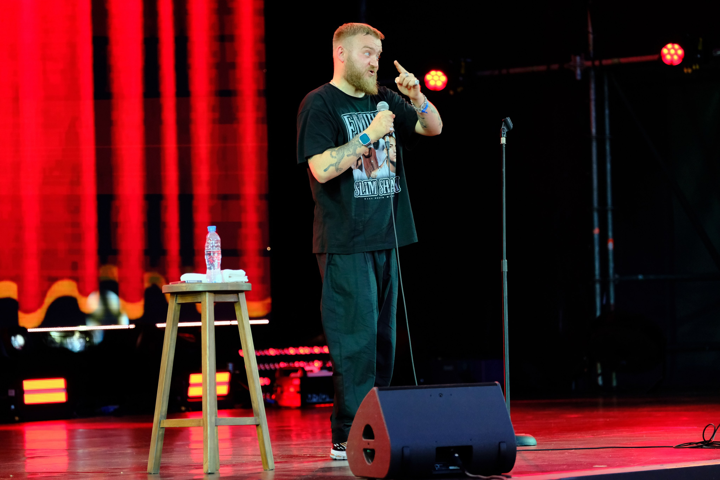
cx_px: 360
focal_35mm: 173
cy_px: 240
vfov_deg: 7.9
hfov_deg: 11.9
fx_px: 3460
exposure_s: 1/280
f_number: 2.8
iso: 1600
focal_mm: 115
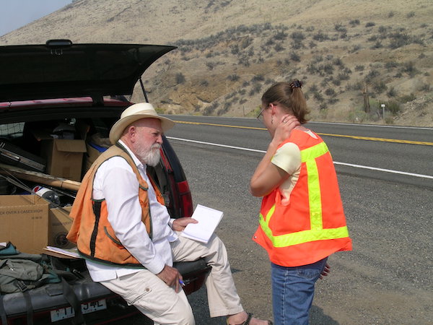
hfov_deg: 38.2
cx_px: 216
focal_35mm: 50
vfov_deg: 29.1
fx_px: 625
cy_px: 162
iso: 50
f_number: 7.6
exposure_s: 1/287
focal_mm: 10.3
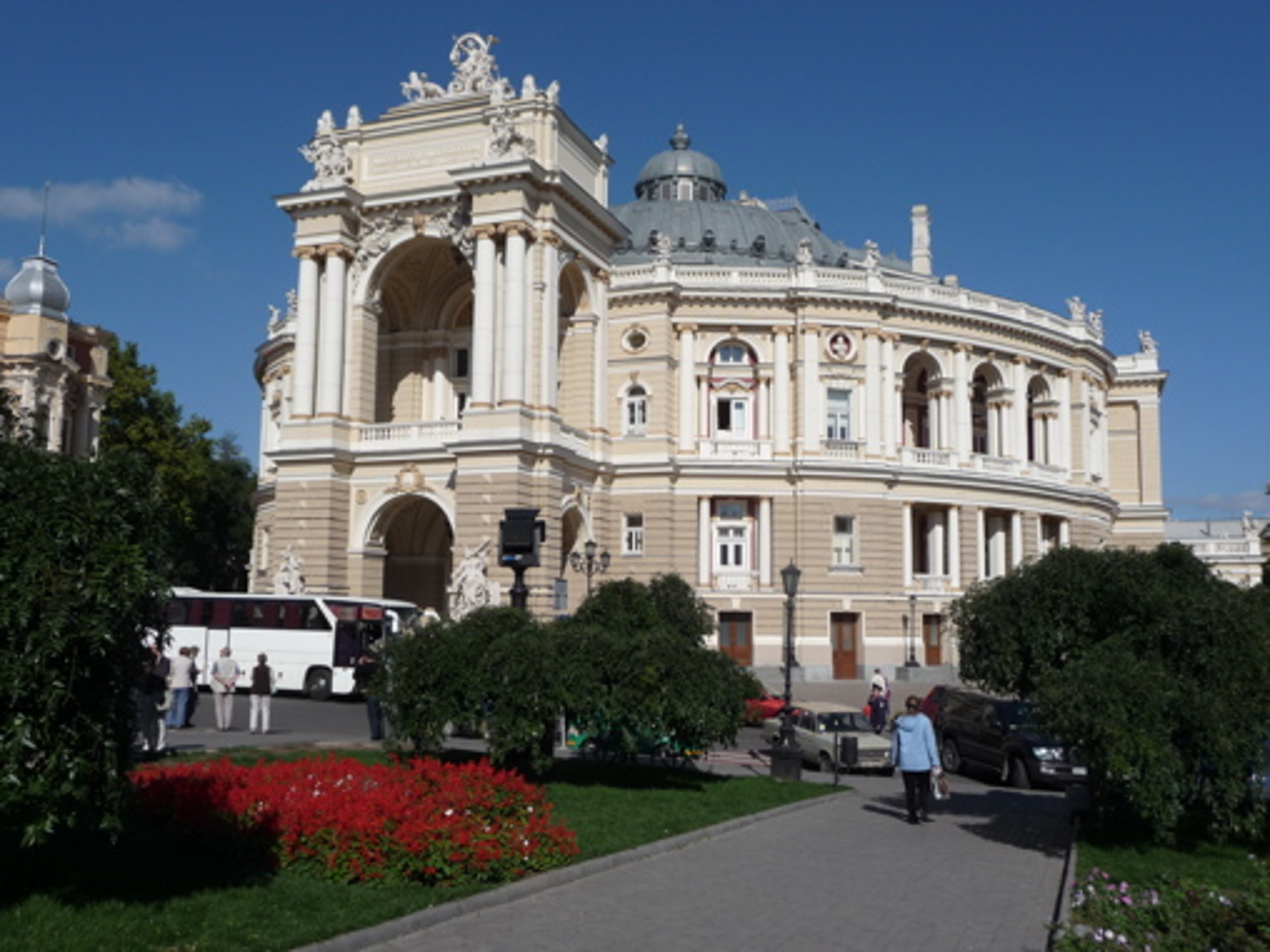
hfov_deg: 56.8
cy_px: 476
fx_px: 1174
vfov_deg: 44.2
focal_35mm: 32
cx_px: 635
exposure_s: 1/400
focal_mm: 5.3
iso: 100
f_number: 8
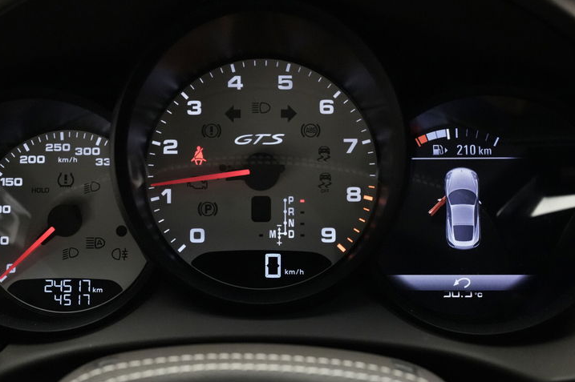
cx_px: 248
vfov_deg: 26.9
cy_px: 163
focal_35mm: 50
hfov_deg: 39.5
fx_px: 798
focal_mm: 35
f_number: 5.6
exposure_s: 1/60
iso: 12800
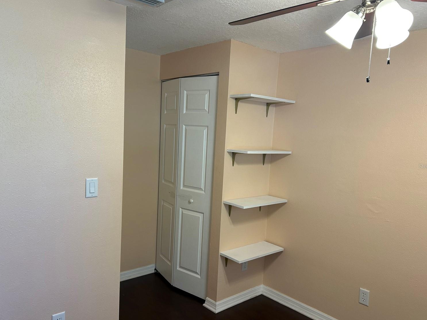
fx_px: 345
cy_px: 166
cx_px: 216
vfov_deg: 49.7
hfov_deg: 63.5
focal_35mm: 28
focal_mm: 5.7
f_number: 1.5
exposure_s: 1/120
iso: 125
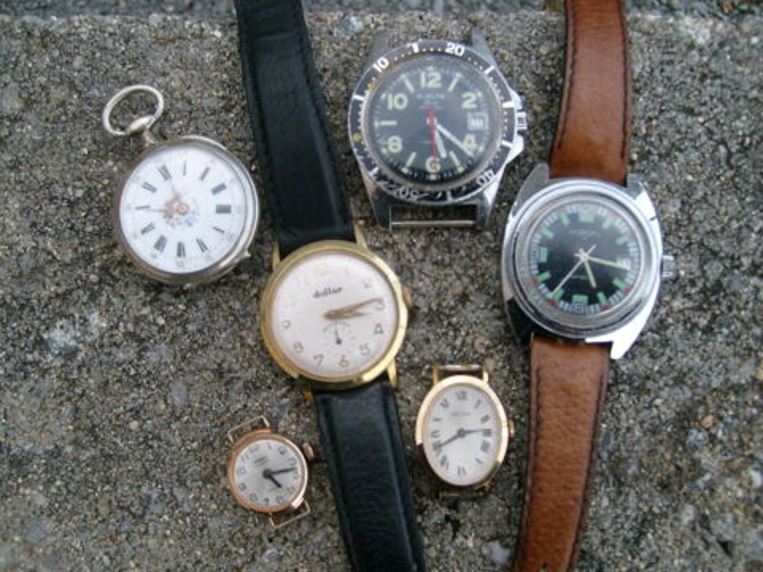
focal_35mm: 35
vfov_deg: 40.7
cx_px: 382
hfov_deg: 52.6
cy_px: 286
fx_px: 771
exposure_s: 1/350
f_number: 2.8
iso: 80
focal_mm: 5.8
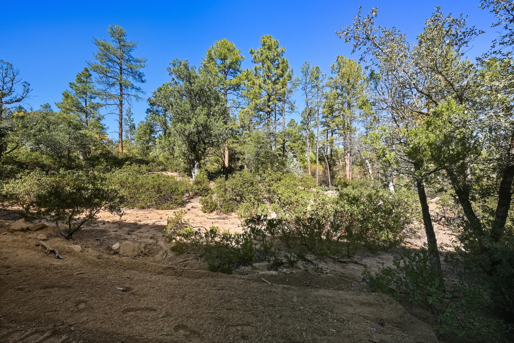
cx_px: 257
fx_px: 207
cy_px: 172
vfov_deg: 79.3
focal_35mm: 14
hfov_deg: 102.3
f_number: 8
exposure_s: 1/400
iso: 250
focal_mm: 14.5
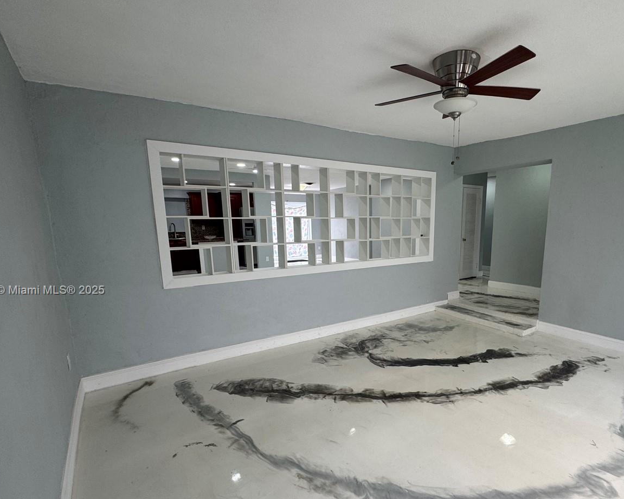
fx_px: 351
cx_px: 365
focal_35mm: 19
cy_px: 291
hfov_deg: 82.6
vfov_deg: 70.4
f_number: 2.2
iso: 100
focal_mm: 2.22
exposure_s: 1/120
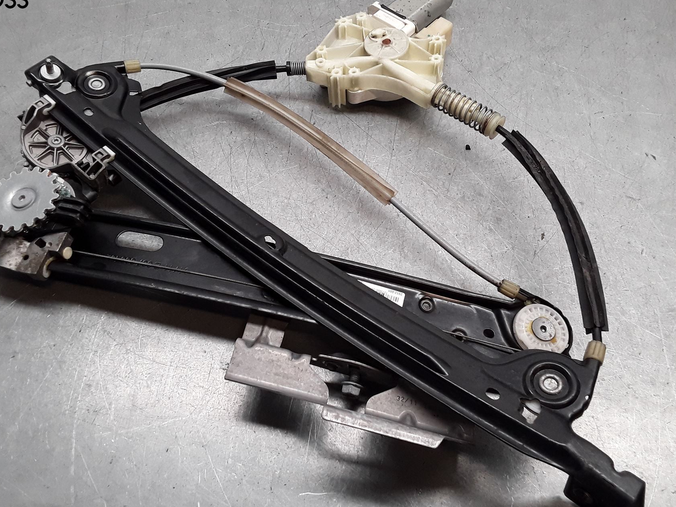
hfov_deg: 54.0
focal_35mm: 34
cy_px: 246
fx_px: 664
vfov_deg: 41.8
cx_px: 334
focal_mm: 2.91
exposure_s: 1/100
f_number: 1.9
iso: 64
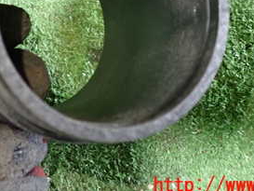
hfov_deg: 29.2
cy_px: -12
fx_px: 484
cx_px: 85
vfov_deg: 21.3
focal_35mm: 66
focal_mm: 5.4
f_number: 2.3
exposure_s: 1/30
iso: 500
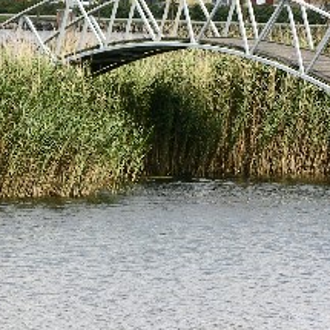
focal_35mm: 434
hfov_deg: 4.0
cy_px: 80
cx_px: 335
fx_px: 4681
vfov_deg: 4.0
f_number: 6.3
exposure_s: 1/150
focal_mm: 44.7
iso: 50
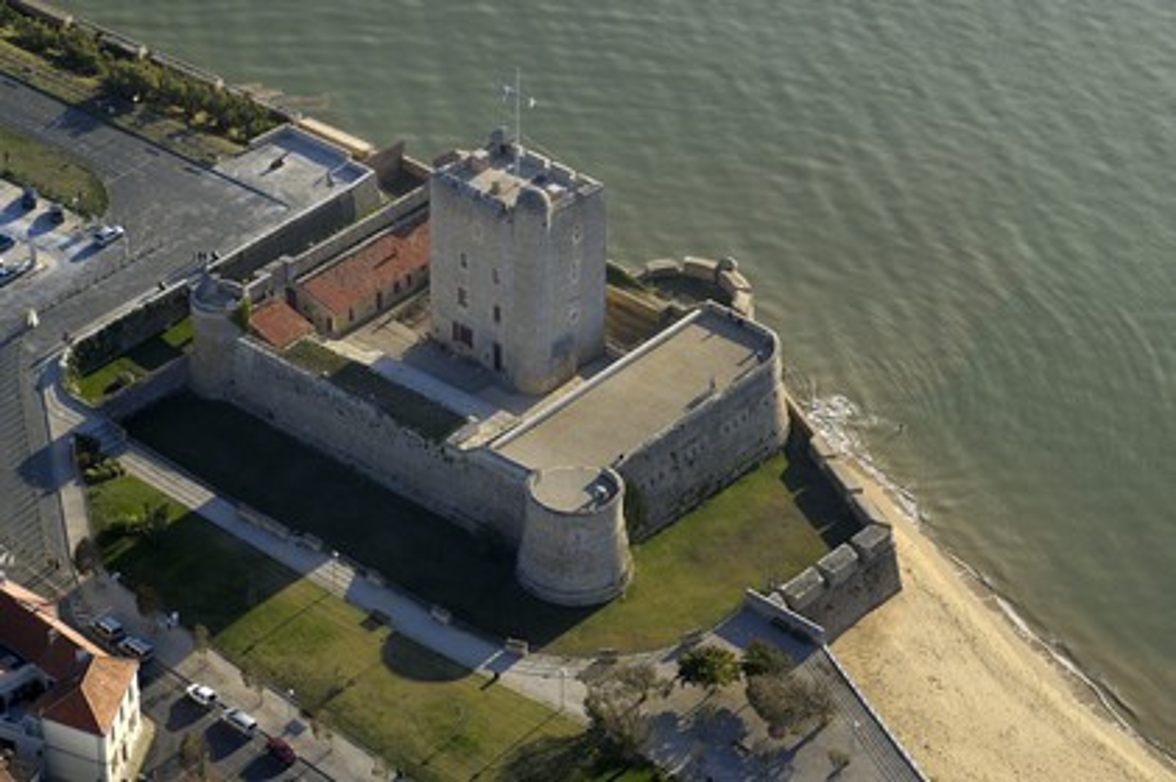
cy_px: 391
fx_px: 3427
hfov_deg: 19.5
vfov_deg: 13.0
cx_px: 588
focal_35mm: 105
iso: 100
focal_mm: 70
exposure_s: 1/350
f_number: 5
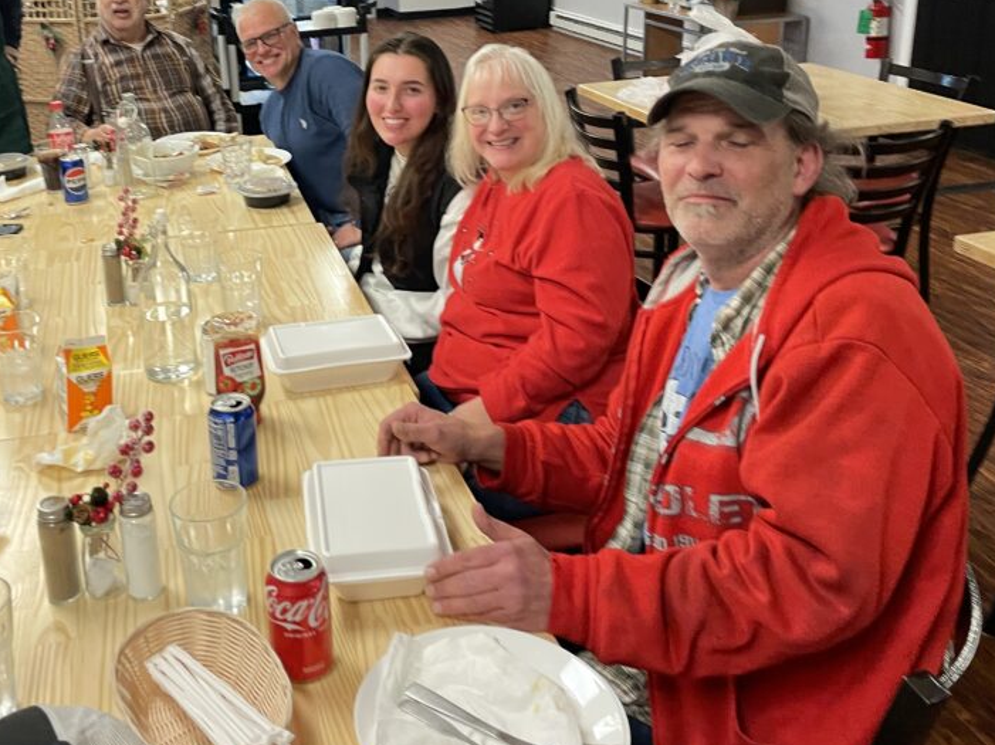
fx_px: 1092
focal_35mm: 38
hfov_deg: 47.9
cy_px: 220
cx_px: 305
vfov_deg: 37.1
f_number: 1.6
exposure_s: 1/60
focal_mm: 4.2
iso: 160
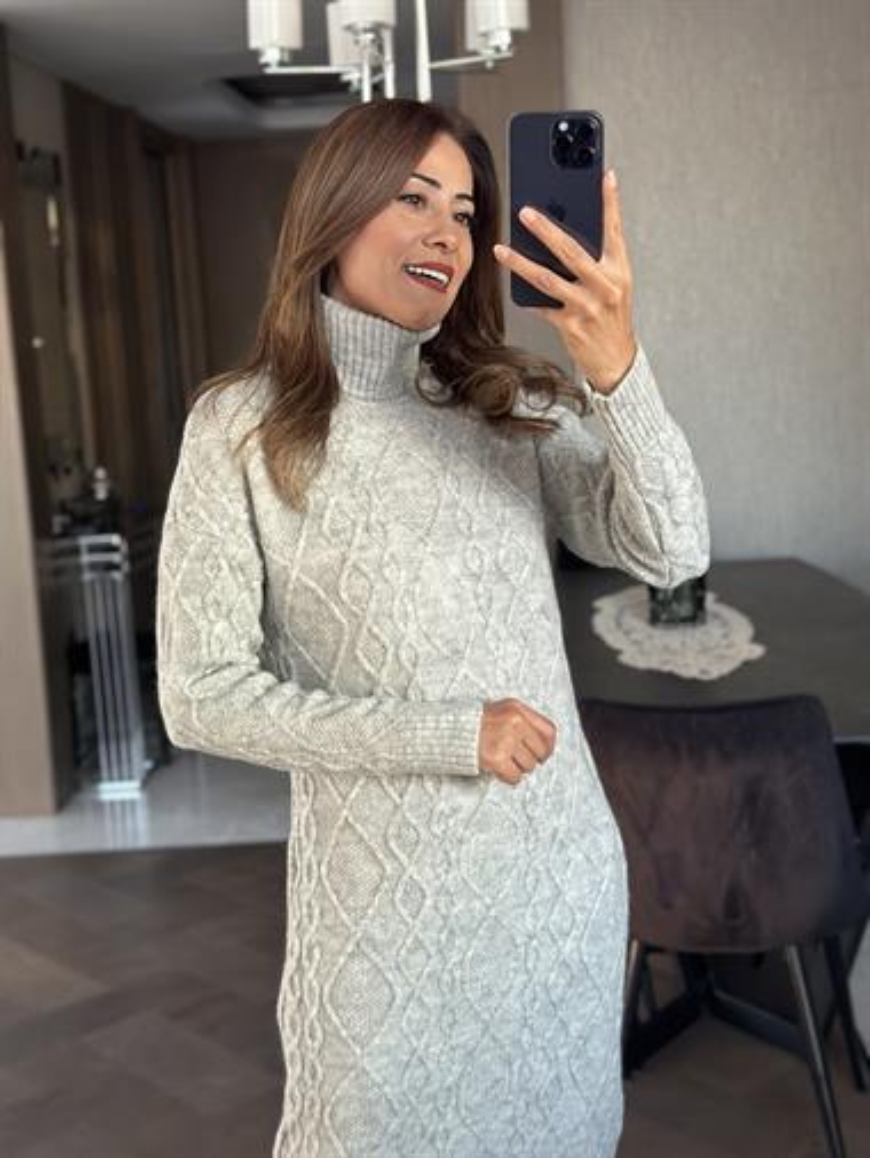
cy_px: 579
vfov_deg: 39.6
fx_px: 1607
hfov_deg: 30.3
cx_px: 435
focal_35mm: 48
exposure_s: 1/60
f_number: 1.78
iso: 250
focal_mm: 6.86
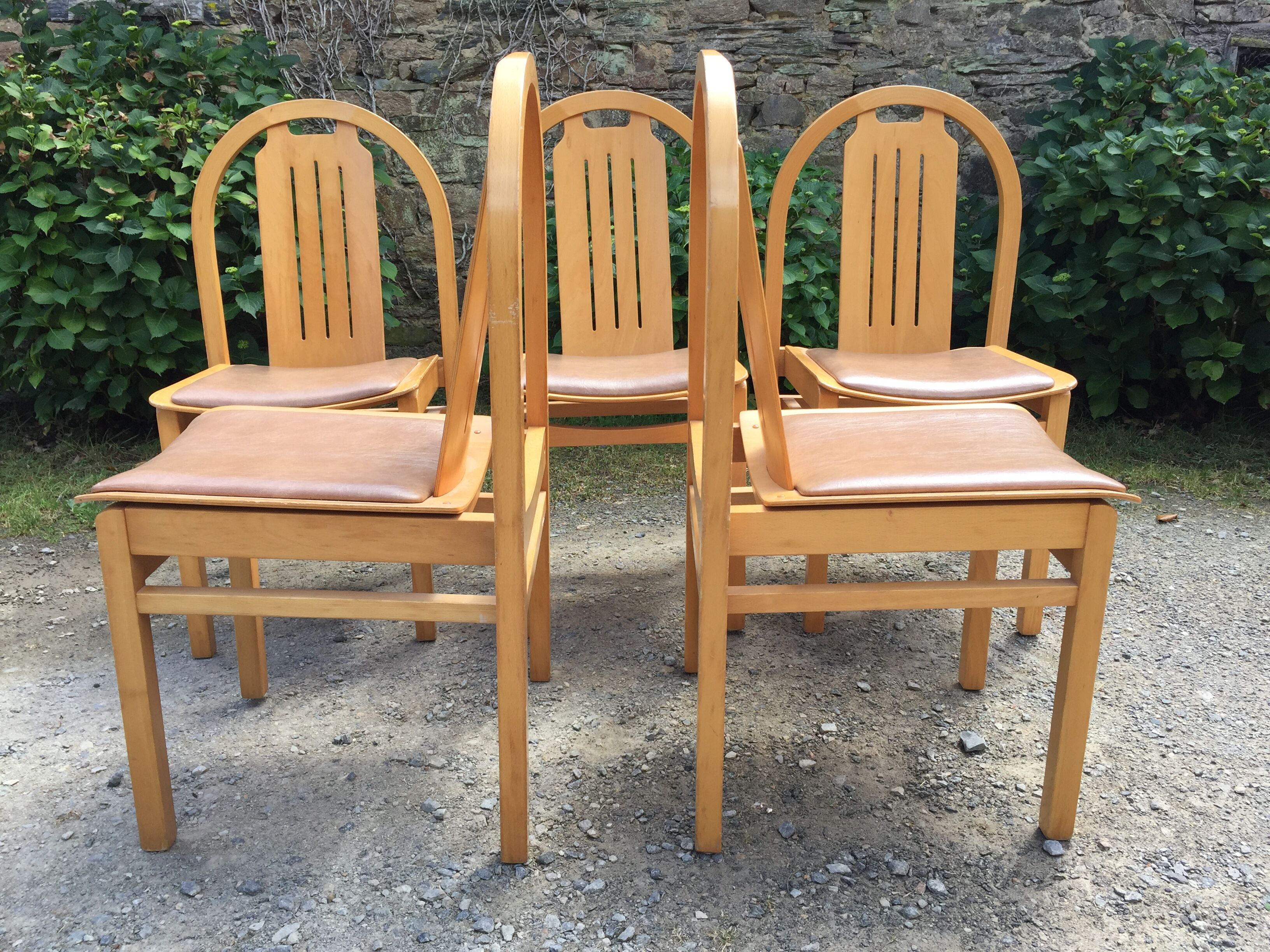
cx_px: 635
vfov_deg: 48.2
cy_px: 476
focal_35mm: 29
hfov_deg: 61.7
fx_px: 1064
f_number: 2.2
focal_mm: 4.15
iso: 32
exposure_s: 1/425
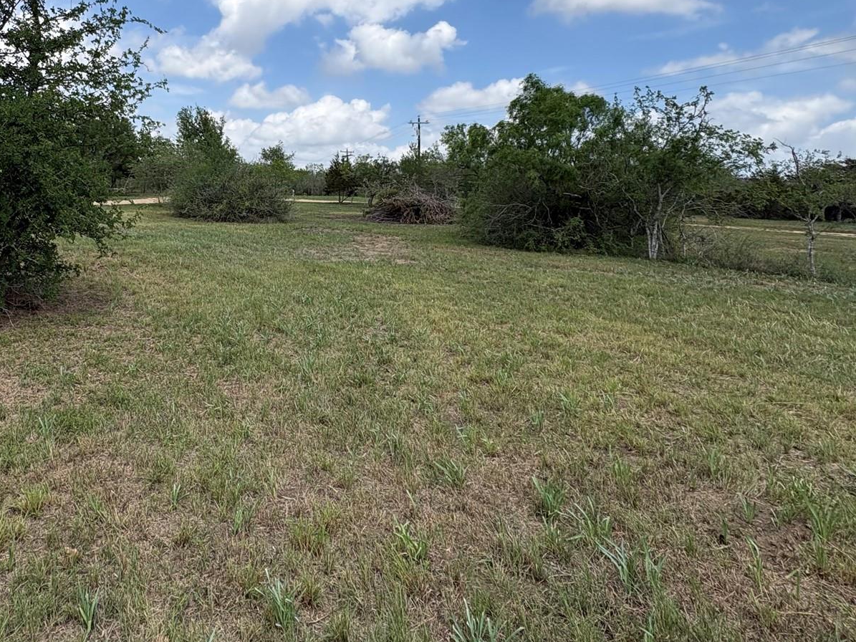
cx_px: 249
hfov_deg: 68.4
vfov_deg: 54.8
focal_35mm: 24
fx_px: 593
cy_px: 180
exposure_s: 1/2342
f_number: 2.2
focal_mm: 2.22
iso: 50
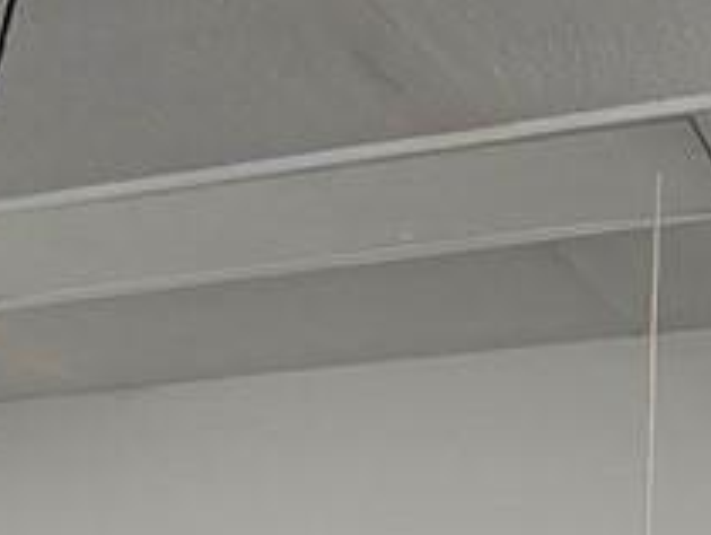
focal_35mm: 99
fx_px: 2036
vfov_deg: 12.7
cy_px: 1134
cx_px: -47
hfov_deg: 19.1
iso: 160
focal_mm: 2.2
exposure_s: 1/60
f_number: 2.2
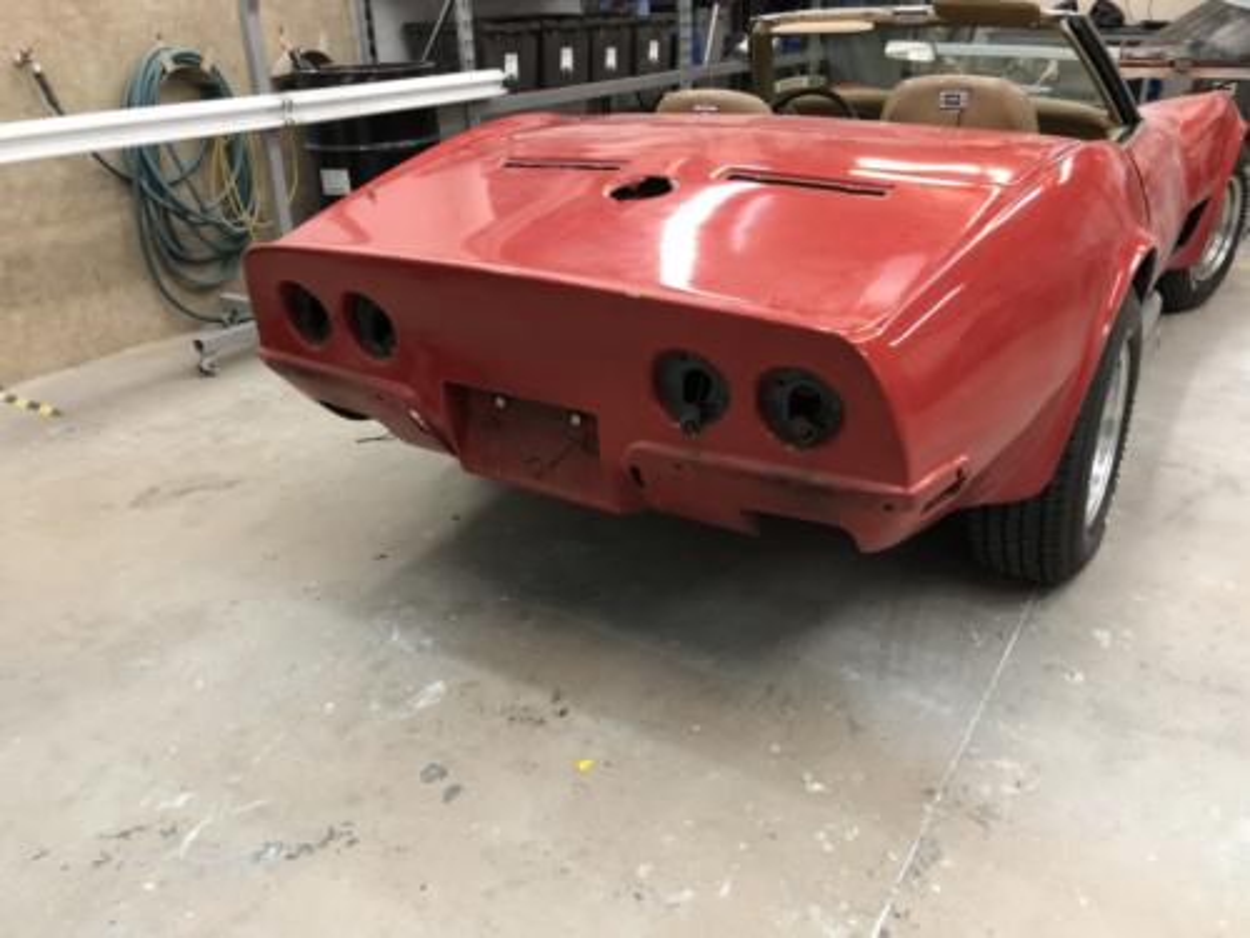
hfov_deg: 63.4
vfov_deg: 49.7
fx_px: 1011
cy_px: 469
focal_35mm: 28
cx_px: 625
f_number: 1.8
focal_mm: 3.99
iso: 40
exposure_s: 1/20
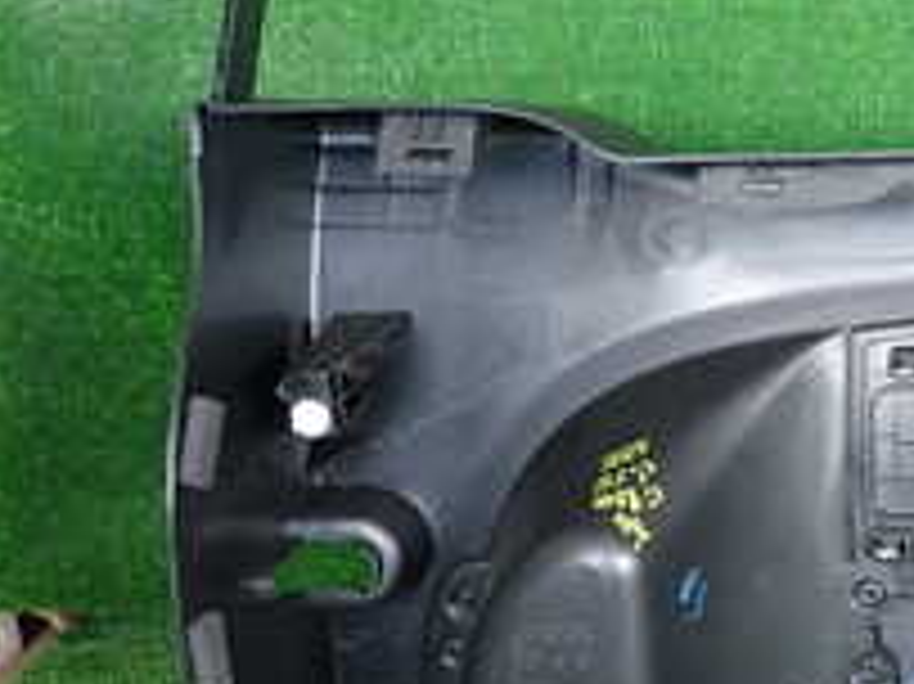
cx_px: 1265
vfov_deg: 19.9
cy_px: 279
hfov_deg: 22.7
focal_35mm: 74
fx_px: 1953
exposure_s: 1/80
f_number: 2
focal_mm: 4.5
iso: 200
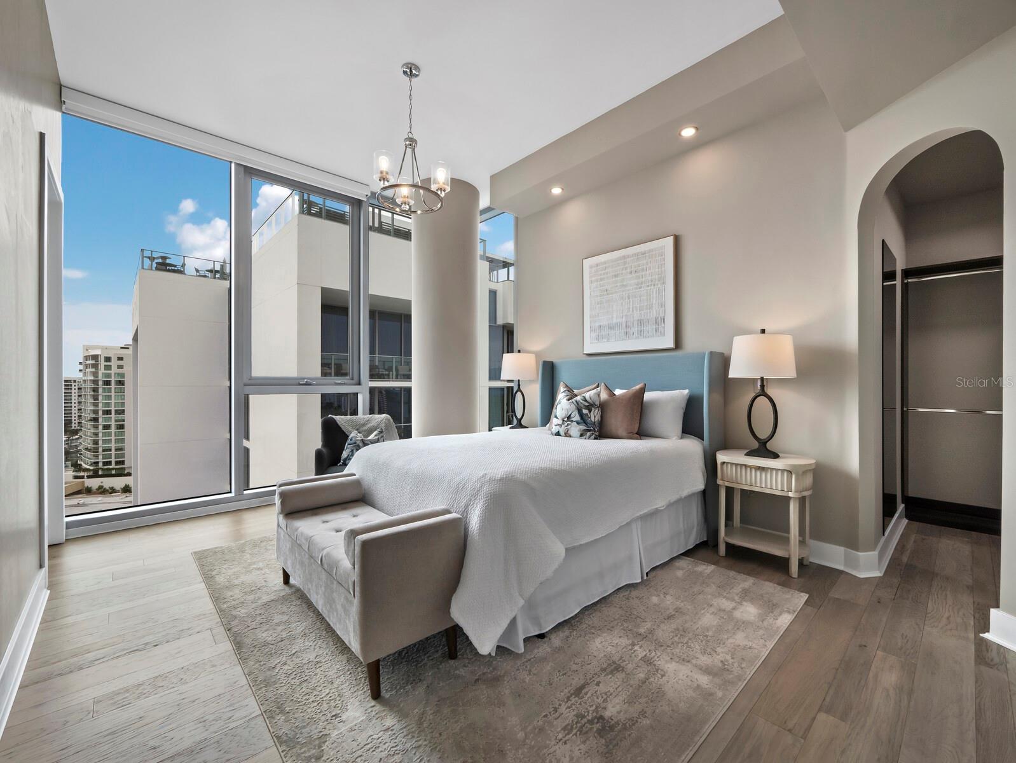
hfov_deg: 102.0
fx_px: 411
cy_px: 382
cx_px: 508
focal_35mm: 14
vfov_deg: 85.7
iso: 320
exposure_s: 1/8
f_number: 11
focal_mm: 7
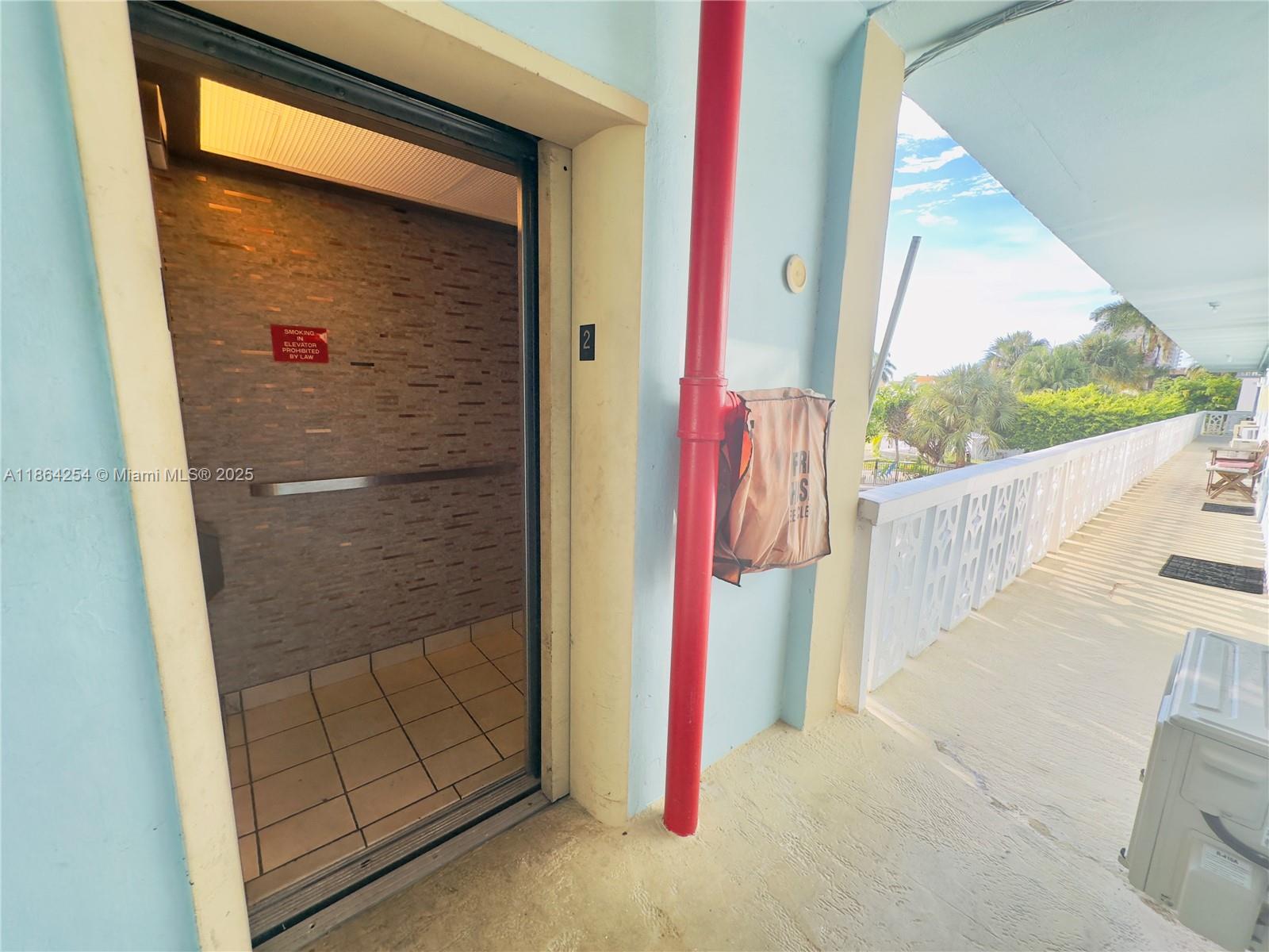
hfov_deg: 102.1
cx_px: 634
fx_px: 513
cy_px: 476
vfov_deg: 85.7
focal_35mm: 14
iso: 40
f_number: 2.2
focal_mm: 2.22
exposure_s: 1/137
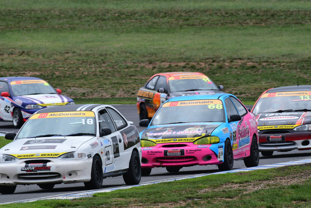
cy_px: 104
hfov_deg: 2.7
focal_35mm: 750
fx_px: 6481
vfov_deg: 1.8
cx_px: 156
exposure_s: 1/640
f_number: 13
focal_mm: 500
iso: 640
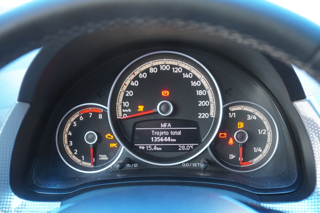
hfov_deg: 38.9
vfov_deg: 26.5
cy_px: 106
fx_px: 453
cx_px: 160
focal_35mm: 51
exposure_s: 1/60
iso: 800
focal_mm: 34
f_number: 4
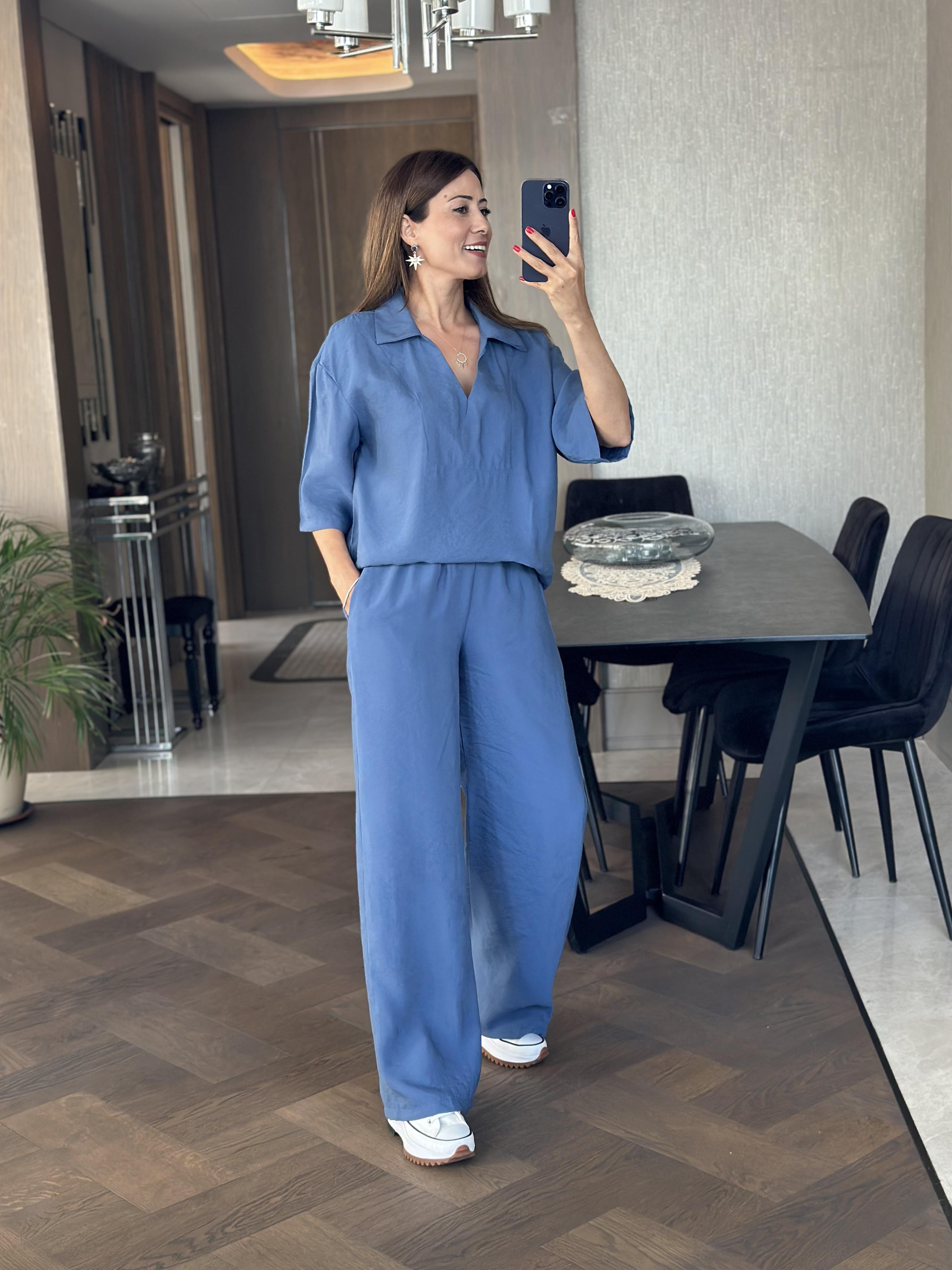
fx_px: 1797
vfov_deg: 38.9
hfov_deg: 29.7
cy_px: 631
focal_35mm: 49
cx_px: 470
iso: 160
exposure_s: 1/60
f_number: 1.78
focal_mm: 6.86
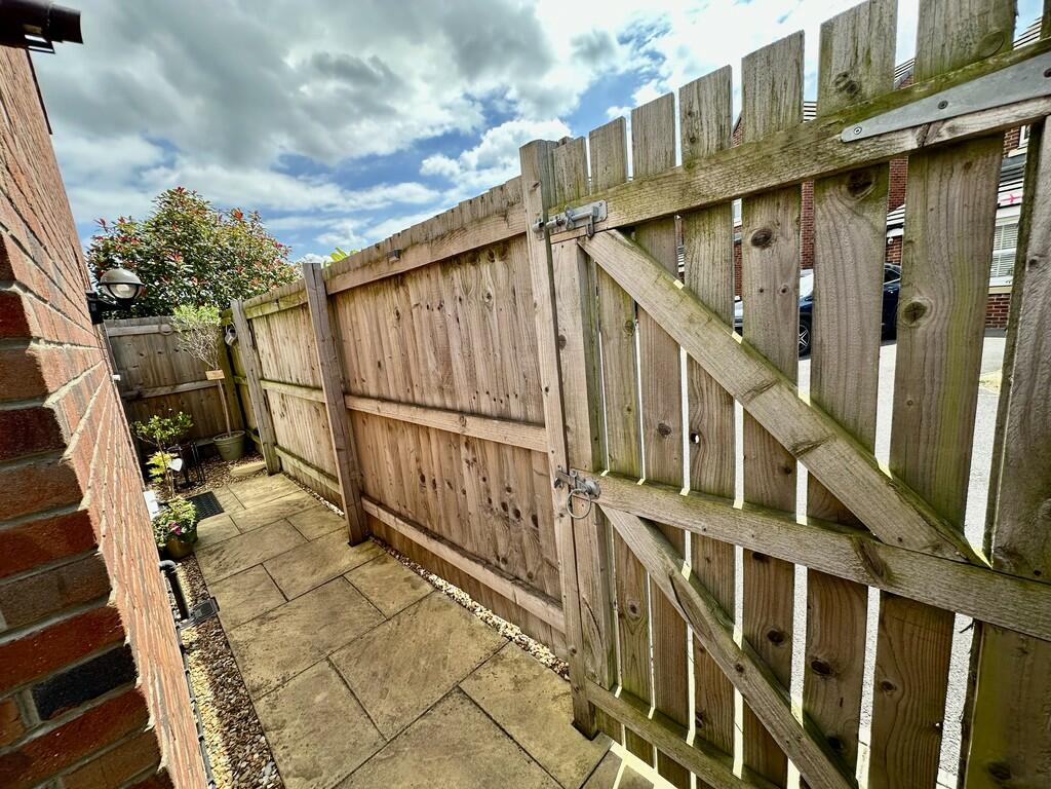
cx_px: 526
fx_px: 425
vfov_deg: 85.7
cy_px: 394
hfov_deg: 102.1
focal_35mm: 14
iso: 40
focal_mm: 2.22
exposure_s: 1/553
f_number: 2.2
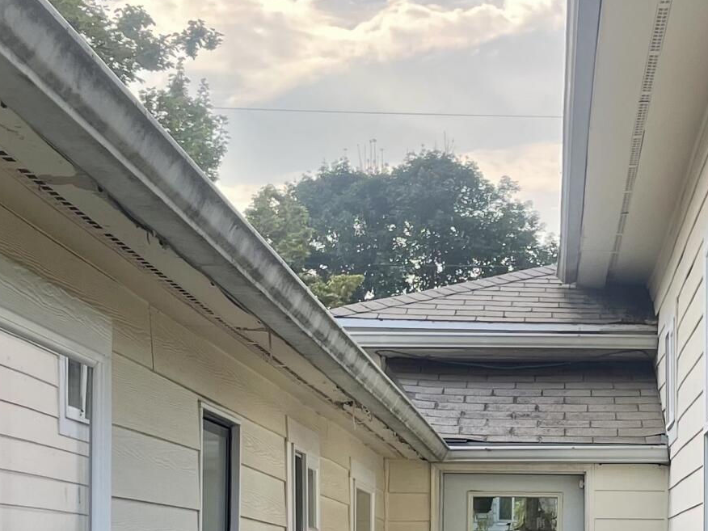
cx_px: 580
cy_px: 551
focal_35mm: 89
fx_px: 1820
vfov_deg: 16.2
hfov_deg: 21.7
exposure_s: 1/947
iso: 32
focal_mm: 4.2
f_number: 1.6
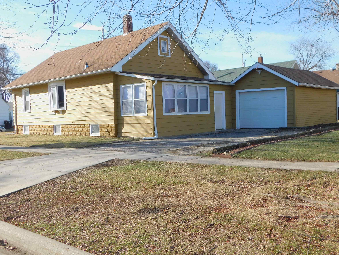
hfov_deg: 51.4
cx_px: 170
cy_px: 128
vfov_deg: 39.7
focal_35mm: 36
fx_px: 353
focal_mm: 6.3
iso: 125
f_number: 3.5
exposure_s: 1/500
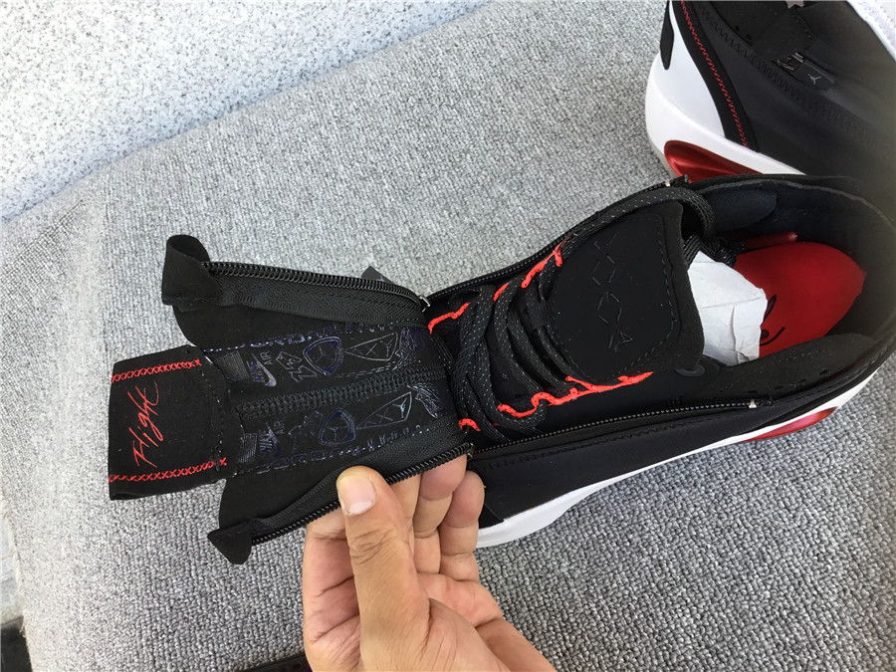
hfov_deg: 58.4
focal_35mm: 31
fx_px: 802
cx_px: 448
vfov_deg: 45.4
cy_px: 336
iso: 32
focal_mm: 3.3
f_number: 2.4
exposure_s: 1/100
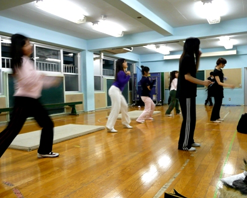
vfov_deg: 45.8
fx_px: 234
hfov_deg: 55.6
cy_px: 97
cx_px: 131
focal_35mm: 32
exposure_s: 1/13
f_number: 3.4
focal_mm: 4.9
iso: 200
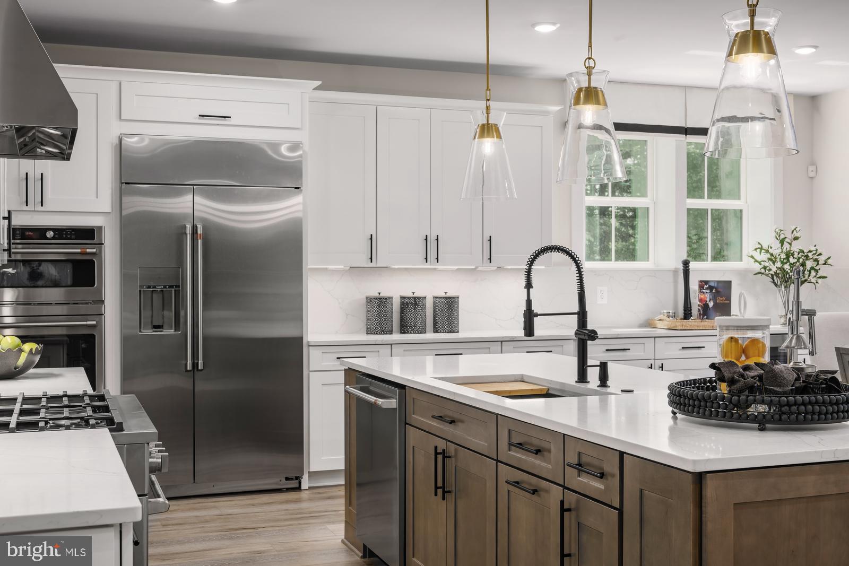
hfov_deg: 44.5
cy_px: 283
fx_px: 1038
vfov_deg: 30.5
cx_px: 424
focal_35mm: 44
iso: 160
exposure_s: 1/200
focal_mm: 44
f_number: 9
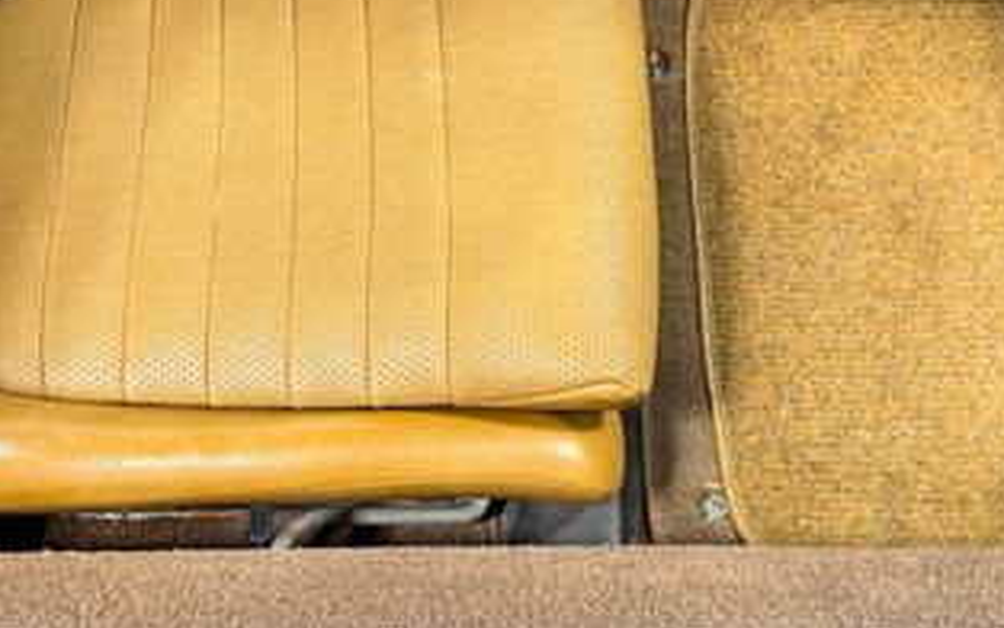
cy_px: 231
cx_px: 507
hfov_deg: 38.8
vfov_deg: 24.8
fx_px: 1424
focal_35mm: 52
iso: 125
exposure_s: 1/60
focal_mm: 6.76
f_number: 1.78
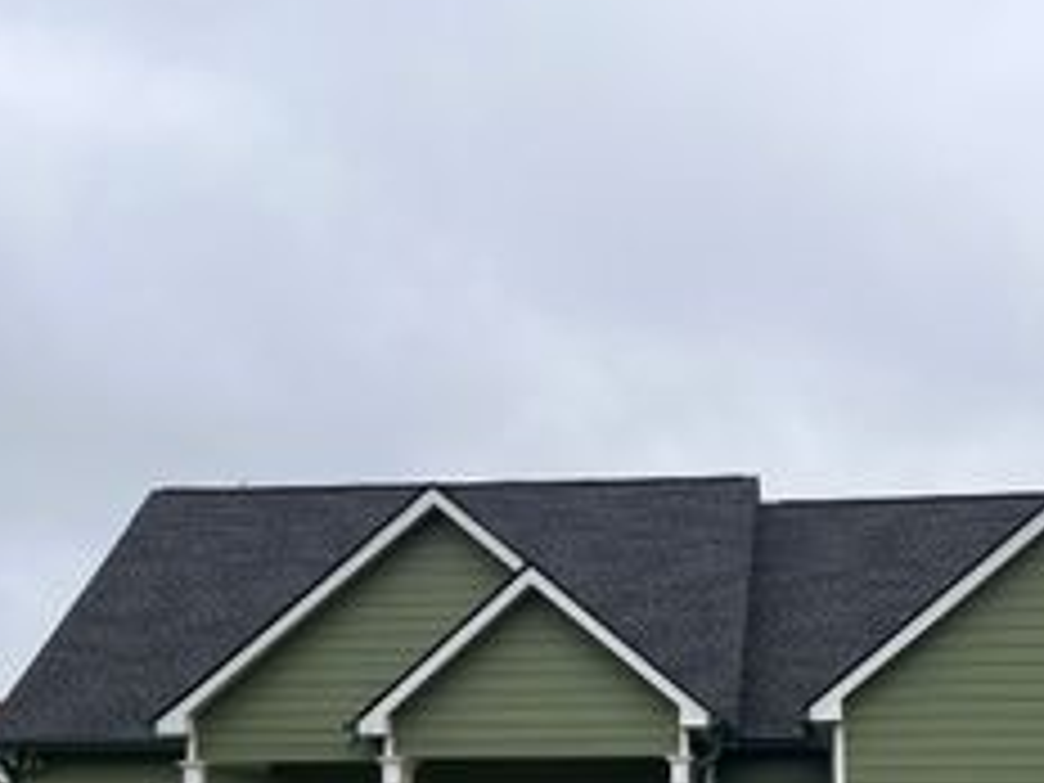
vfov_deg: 25.3
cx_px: 657
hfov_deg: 34.2
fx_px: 1689
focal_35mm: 56
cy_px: 700
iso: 50
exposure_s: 1/2513
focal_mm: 5.1
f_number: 1.6
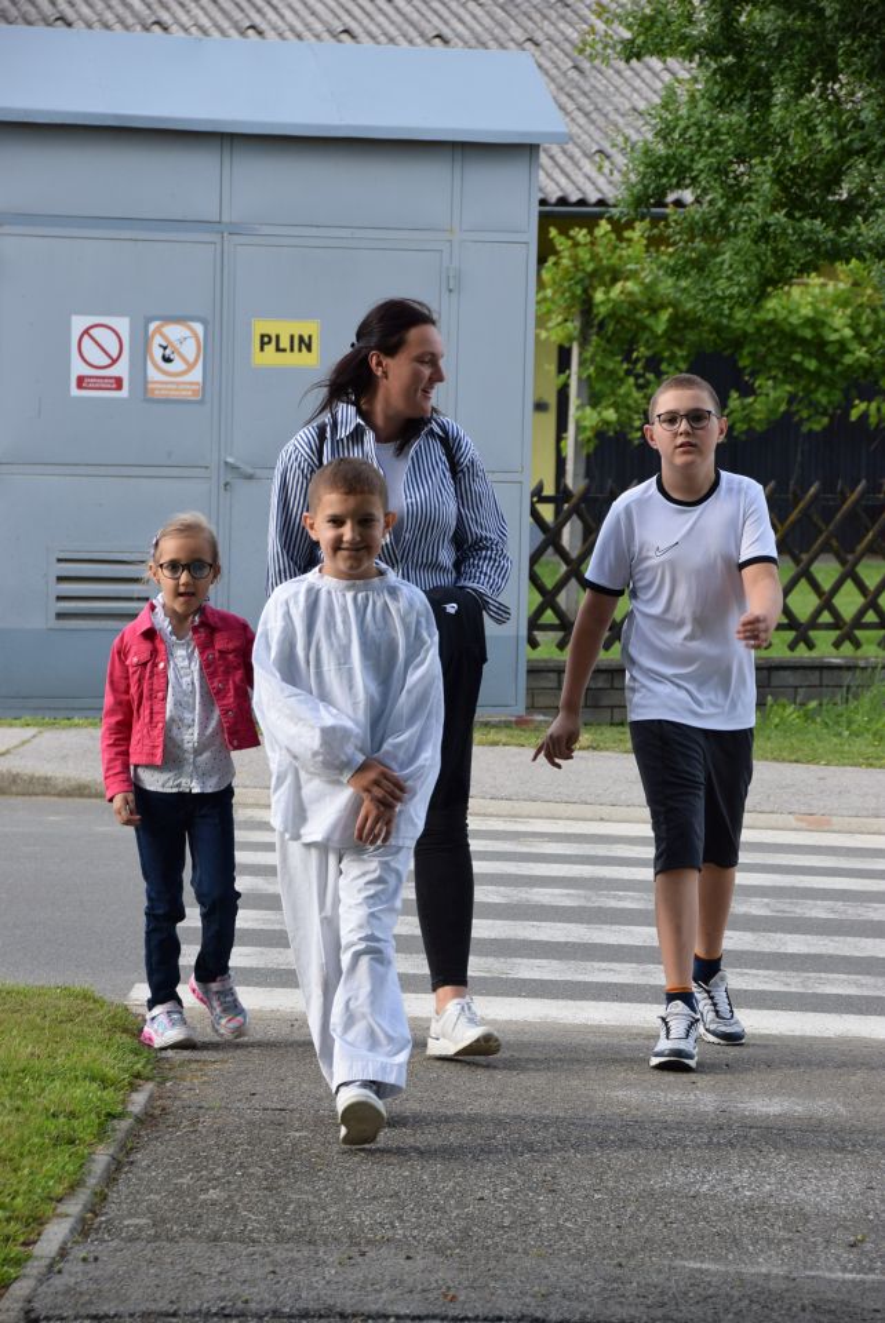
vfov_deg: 13.0
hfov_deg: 8.7
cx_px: 442
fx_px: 5795
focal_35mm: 158
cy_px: 662
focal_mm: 105
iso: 320
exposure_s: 1/250
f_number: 8
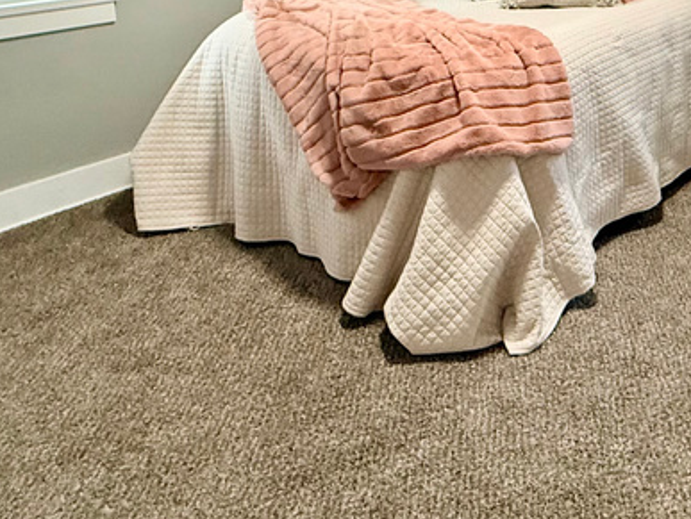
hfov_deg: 46.6
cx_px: 582
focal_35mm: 37
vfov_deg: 34.7
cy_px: -16
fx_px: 739
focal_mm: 2.22
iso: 400
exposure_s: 1/60
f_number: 2.2
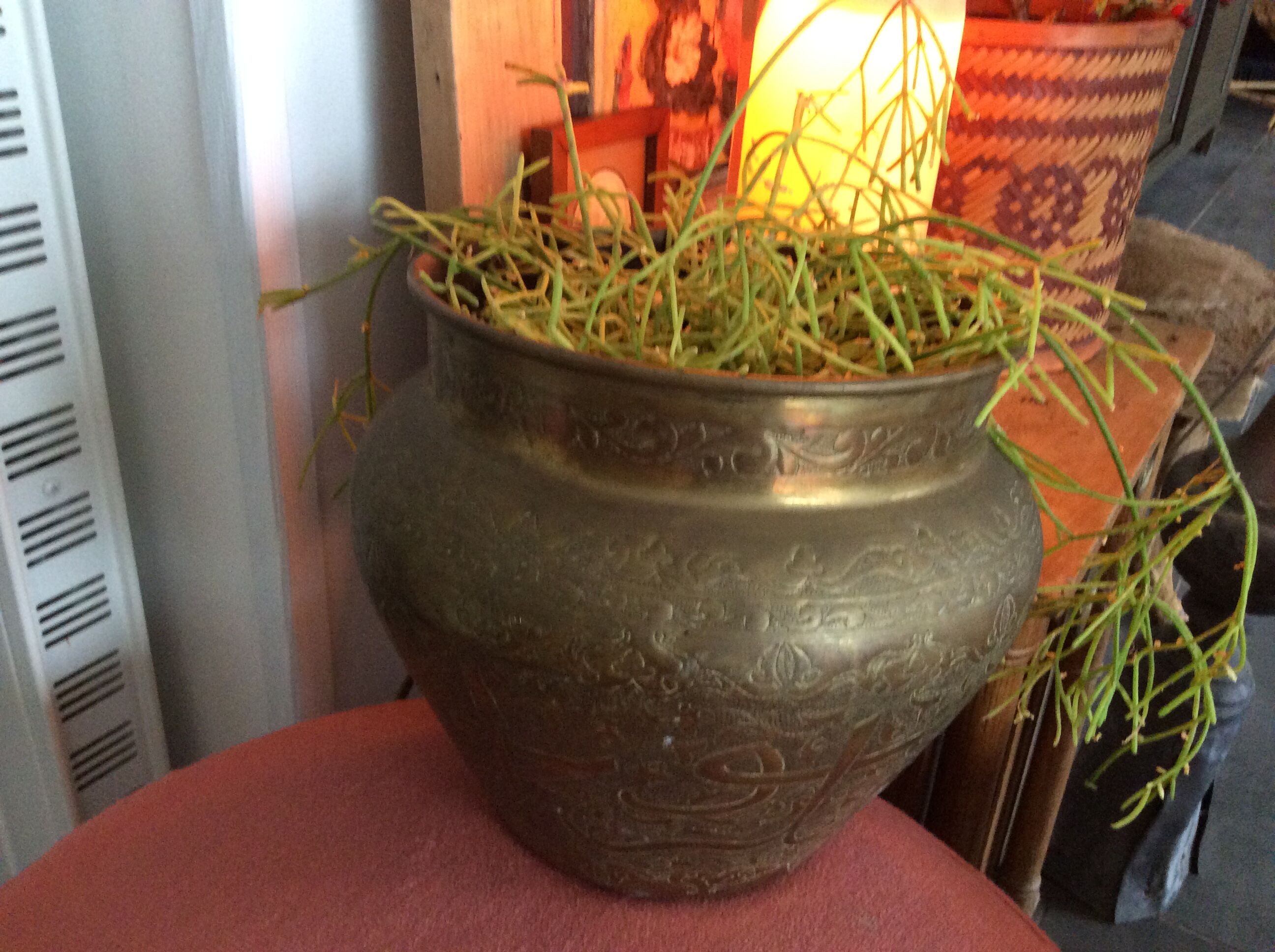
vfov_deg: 44.1
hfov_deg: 56.9
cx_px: 638
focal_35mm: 32
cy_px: 476
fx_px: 1177
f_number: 2.4
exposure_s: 1/25
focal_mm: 3.3
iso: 250
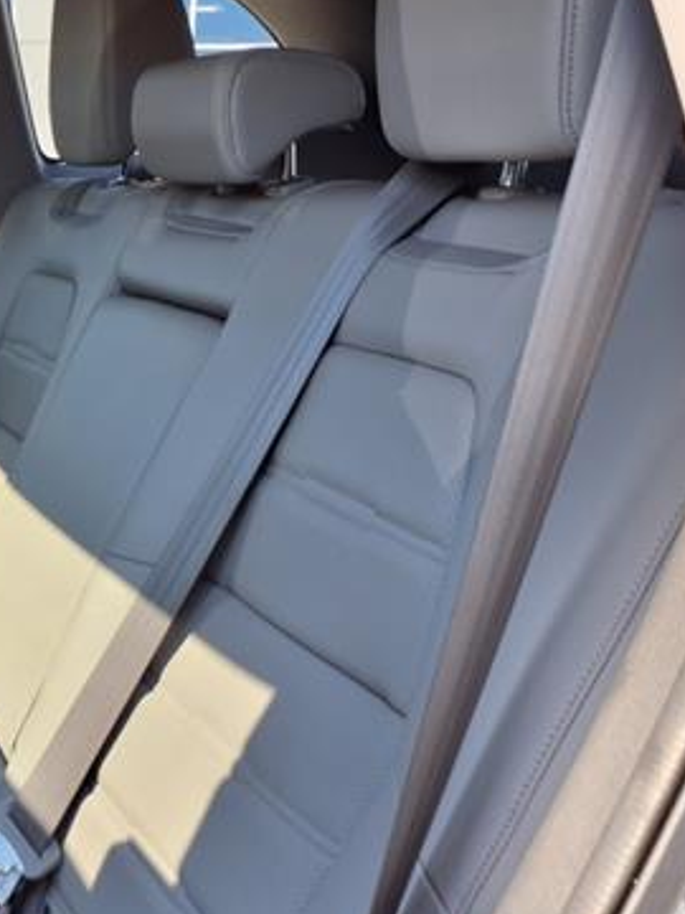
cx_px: -36
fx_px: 1266
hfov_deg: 28.0
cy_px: 541
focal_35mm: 48
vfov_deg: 39.5
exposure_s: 1/227
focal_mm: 3.58
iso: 40
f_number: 1.9
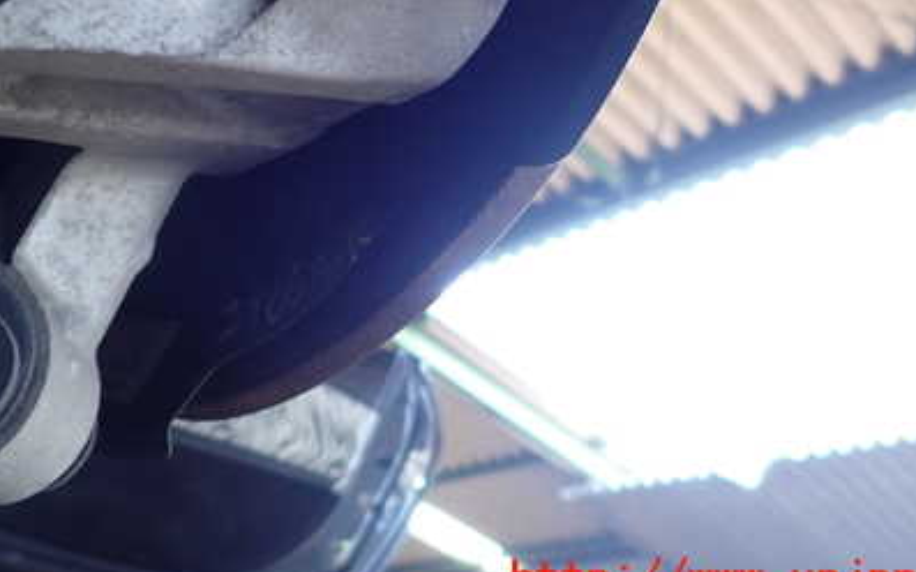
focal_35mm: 40
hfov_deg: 48.8
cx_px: 339
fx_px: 998
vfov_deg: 31.0
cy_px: 92
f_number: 2
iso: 200
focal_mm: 4.5
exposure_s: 1/100
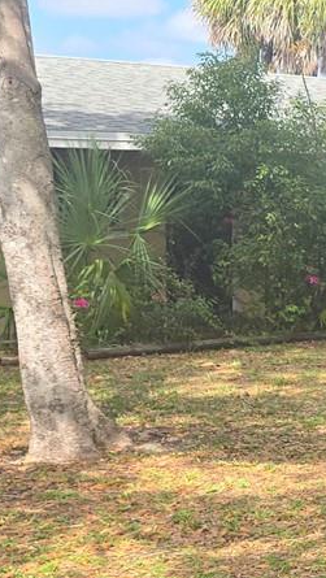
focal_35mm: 90
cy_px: 234
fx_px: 1380
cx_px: 774
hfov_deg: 11.3
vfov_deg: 23.6
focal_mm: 5.4
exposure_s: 1/914
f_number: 1.8
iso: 25
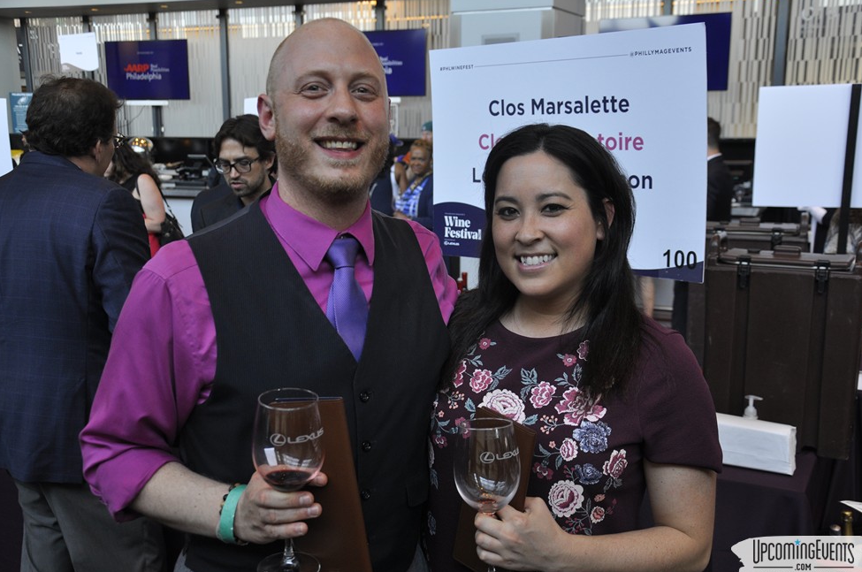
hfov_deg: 48.5
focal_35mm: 40
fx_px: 956
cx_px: 439
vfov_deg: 33.3
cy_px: 290
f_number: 5
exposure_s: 1/60
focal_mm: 26
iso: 400
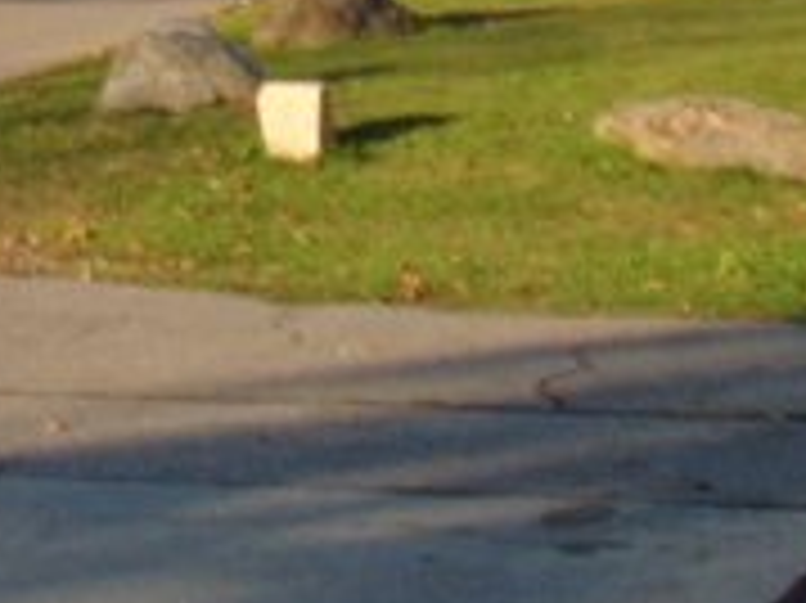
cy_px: -662
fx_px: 3956
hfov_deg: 11.5
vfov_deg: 8.2
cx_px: 0
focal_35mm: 170
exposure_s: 1/320
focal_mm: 6.9
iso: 100
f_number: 3.9
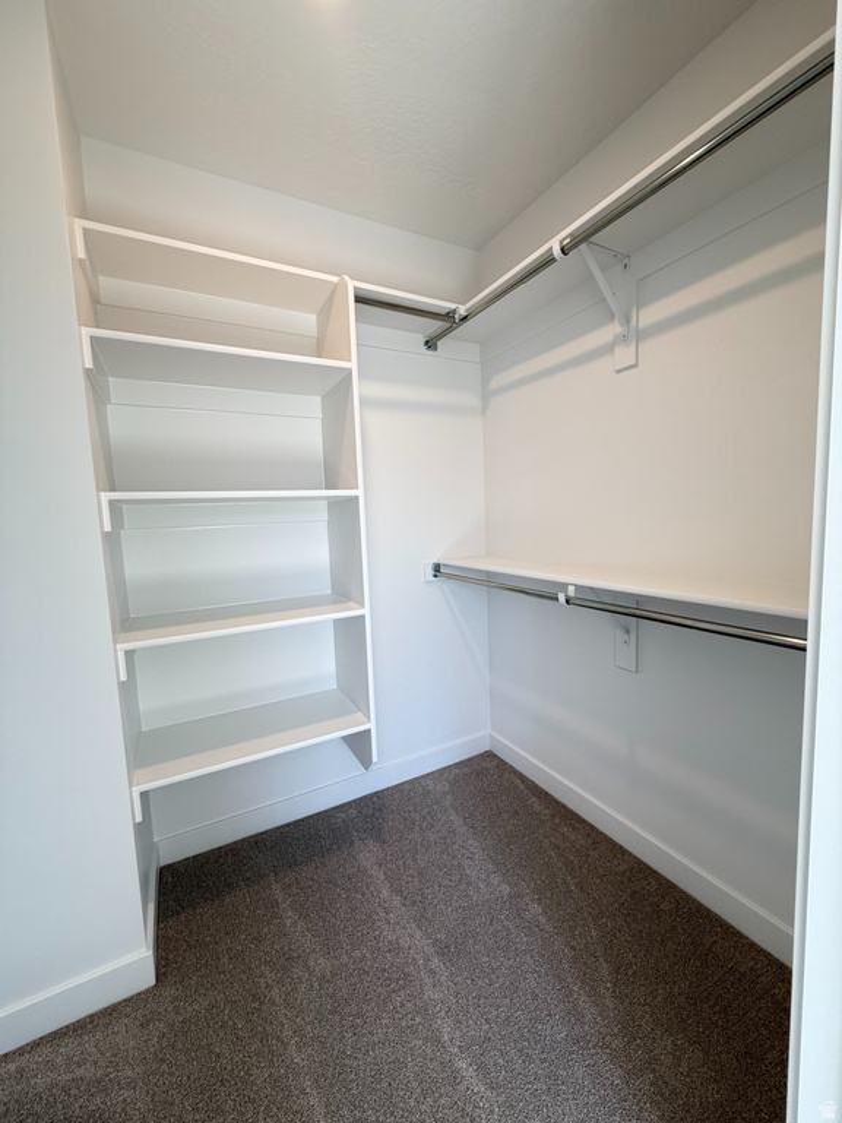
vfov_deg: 102.1
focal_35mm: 14
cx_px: 421
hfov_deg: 85.7
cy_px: 562
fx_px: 454
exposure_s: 1/120
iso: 125
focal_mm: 2.22
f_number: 2.2
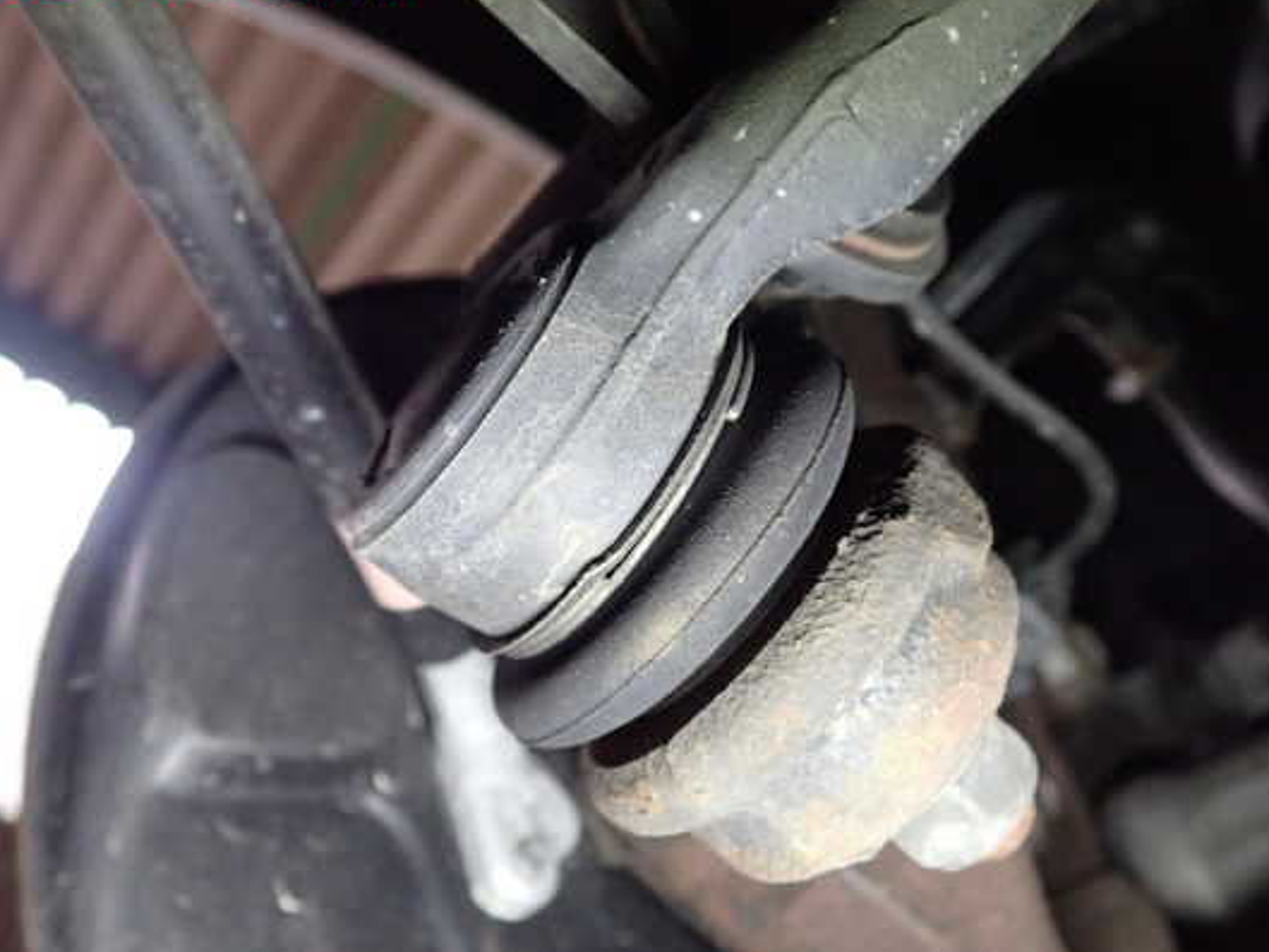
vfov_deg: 41.8
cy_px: 489
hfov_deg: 53.9
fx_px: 1247
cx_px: 681
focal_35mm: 34
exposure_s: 1/320
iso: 800
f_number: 2.3
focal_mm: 5.4
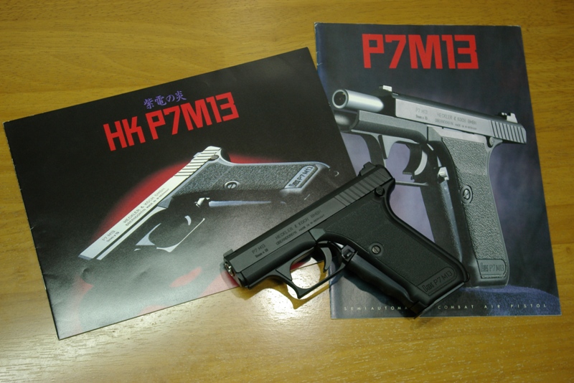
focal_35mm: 57
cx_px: 287
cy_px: 192
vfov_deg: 23.8
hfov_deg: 35.0
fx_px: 909
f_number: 4.5
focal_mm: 38
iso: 400
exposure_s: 1/30
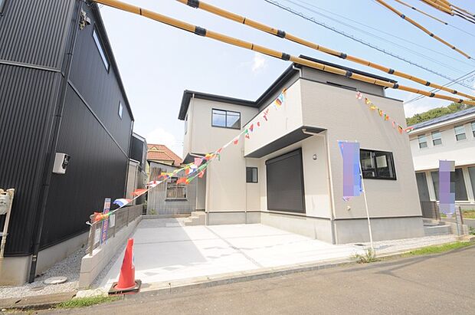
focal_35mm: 15
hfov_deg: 100.5
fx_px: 198
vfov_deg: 77.1
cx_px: 238
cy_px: 158
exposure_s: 1/80
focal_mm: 10
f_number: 4.5
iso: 400
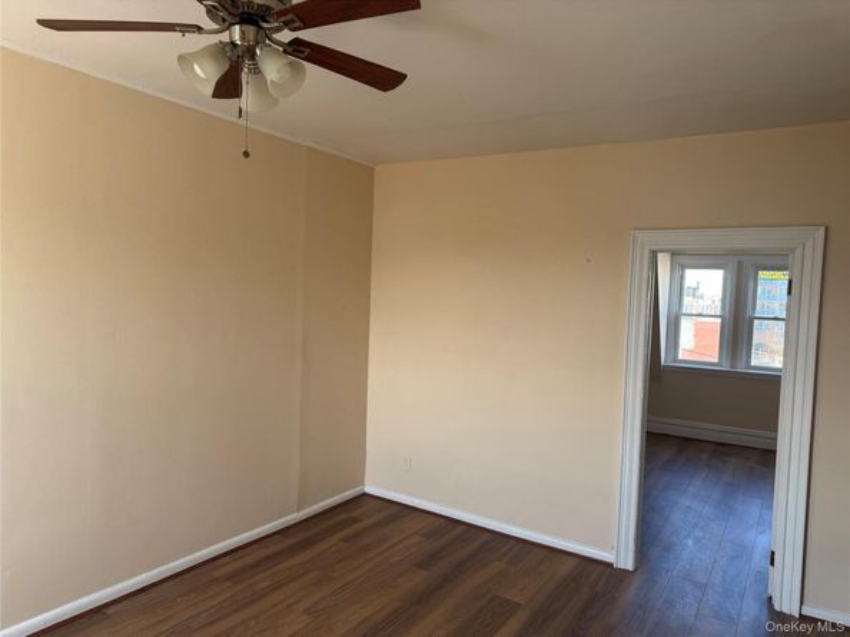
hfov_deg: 71.6
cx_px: 425
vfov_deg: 56.8
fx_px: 589
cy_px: 318
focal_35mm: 24
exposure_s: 1/151
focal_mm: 6.76
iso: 100
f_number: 1.78
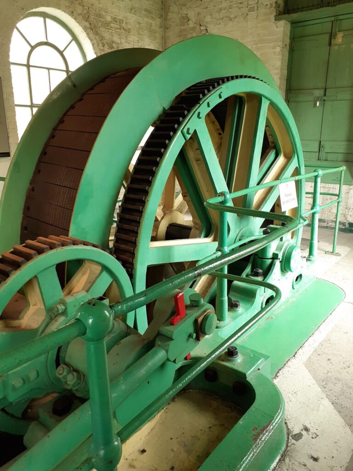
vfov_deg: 65.3
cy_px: 236
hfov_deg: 51.4
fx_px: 367
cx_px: 176
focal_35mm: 27
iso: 80
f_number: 1.9
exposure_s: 1/50
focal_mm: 3.6
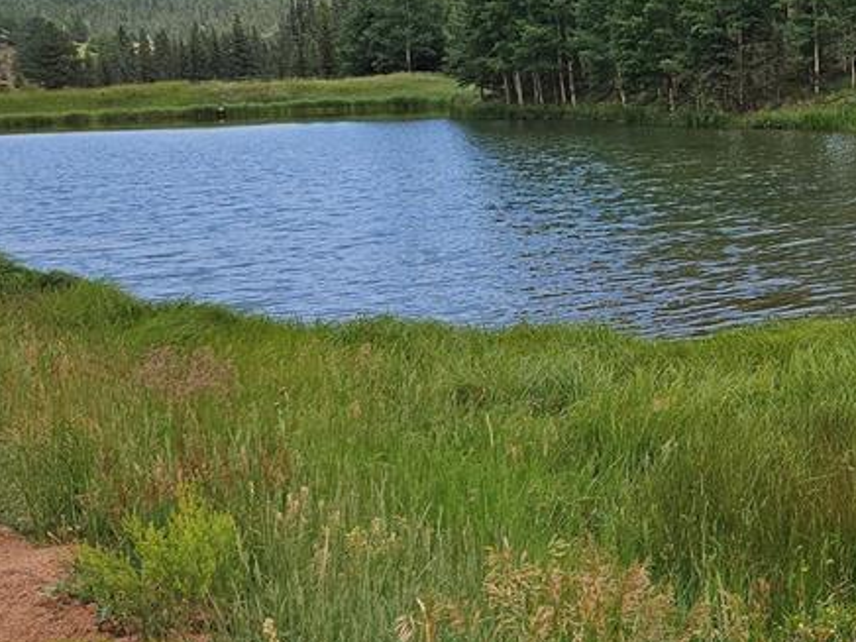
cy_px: 197
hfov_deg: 33.9
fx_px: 1335
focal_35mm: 54
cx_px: 748
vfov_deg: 26.8
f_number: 1.8
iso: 25
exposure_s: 1/1192
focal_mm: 5.4
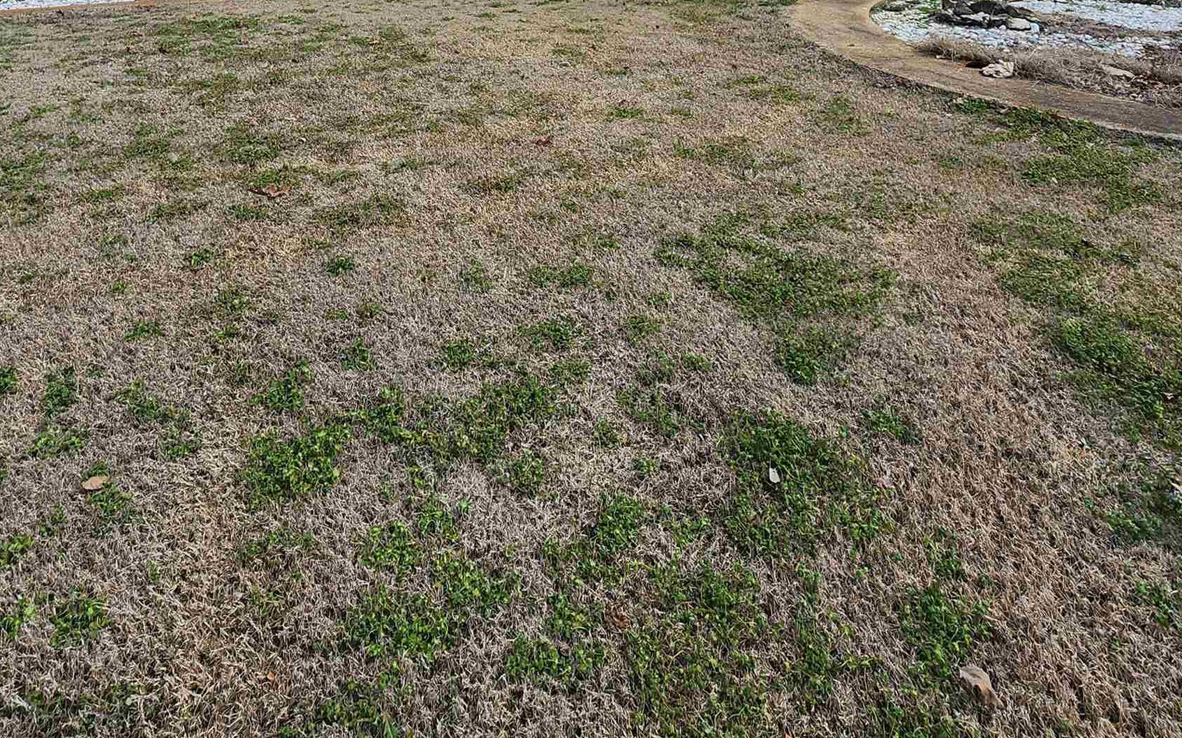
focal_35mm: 25
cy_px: -43
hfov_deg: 72.3
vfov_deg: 41.1
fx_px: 805
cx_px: 526
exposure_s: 1/1484
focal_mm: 2.2
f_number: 2.2
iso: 50
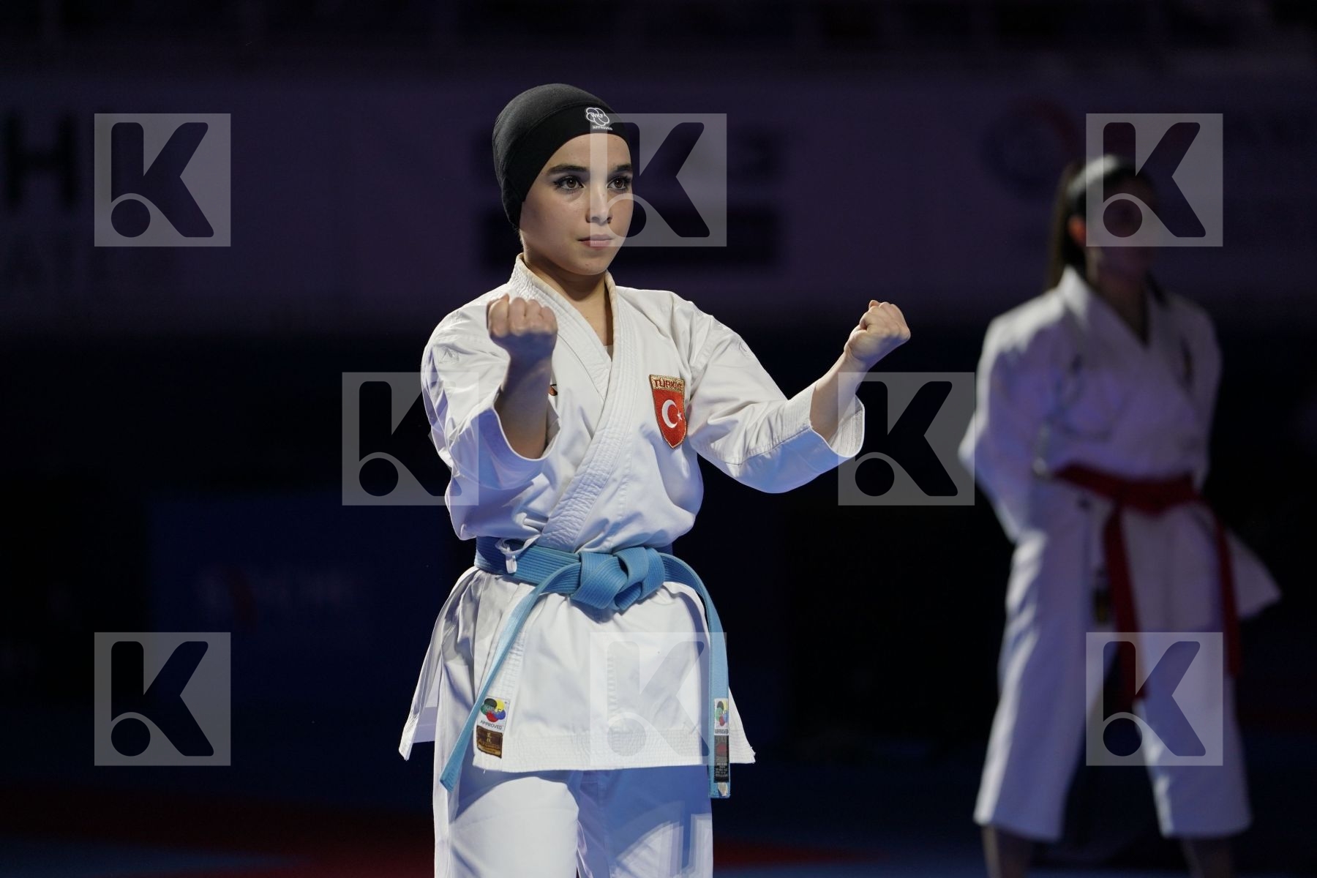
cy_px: 439
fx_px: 7316
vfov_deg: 6.9
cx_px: 658
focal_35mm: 200
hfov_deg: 10.3
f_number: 2.8
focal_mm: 200
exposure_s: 1/500
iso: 640
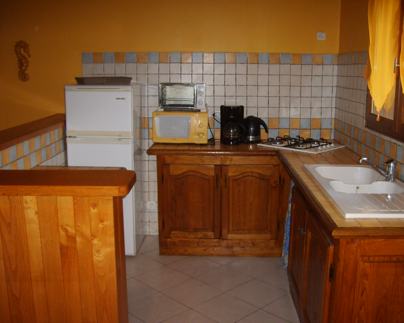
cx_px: 214
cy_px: 163
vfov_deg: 40.1
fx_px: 442
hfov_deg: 49.1
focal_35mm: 37
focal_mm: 5.8
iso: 100
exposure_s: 1/45
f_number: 2.8
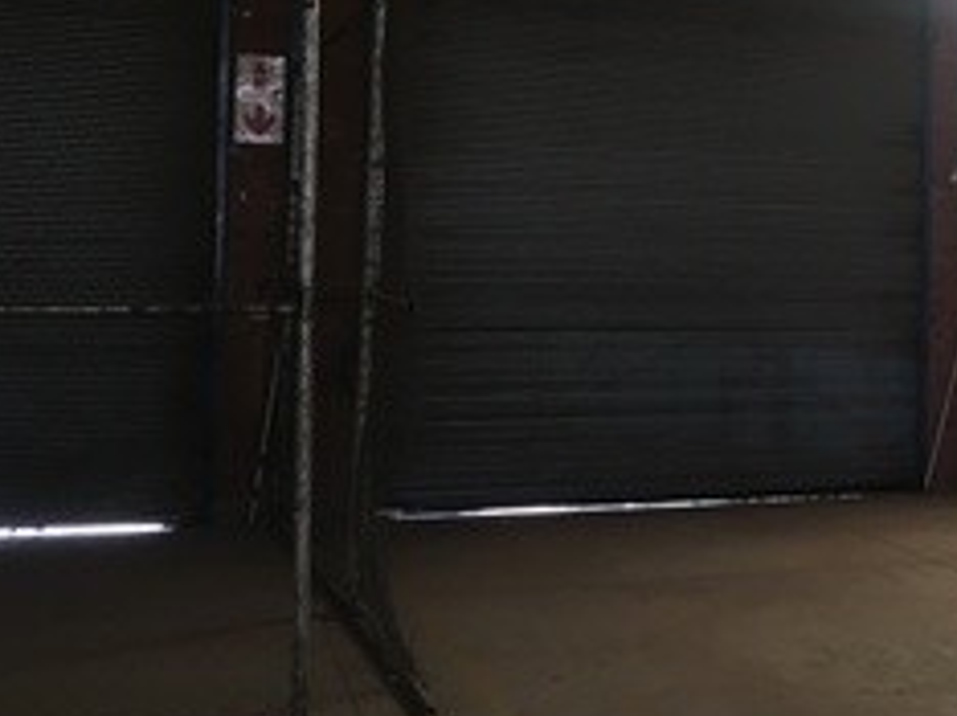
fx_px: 1712
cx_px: 990
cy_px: 194
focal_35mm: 62
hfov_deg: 28.9
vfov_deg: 23.4
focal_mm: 4.15
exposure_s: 1/33
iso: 100
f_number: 2.2
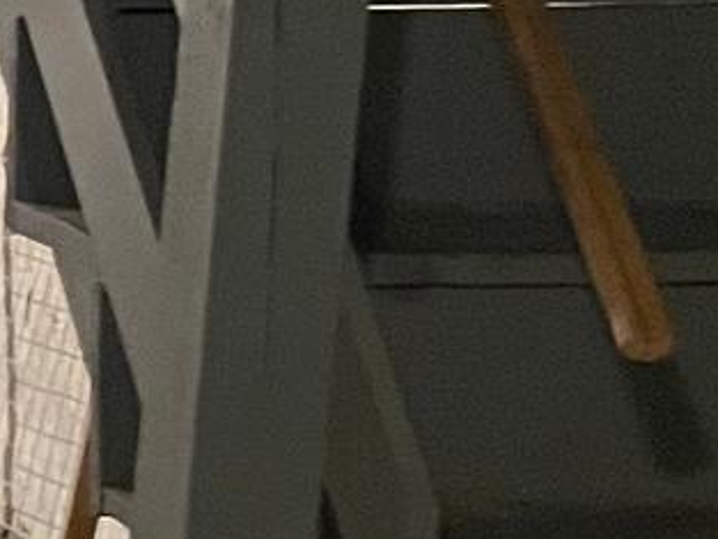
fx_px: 3527
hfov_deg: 9.2
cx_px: -1441
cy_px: -167
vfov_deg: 8.6
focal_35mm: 170
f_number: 1.6
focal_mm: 5.1
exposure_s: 1/40
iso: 640
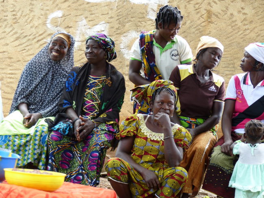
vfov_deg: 10.1
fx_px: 1122
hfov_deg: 13.4
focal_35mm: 147
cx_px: 132
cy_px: 99
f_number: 2.8
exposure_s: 1/100
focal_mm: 26.5
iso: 100
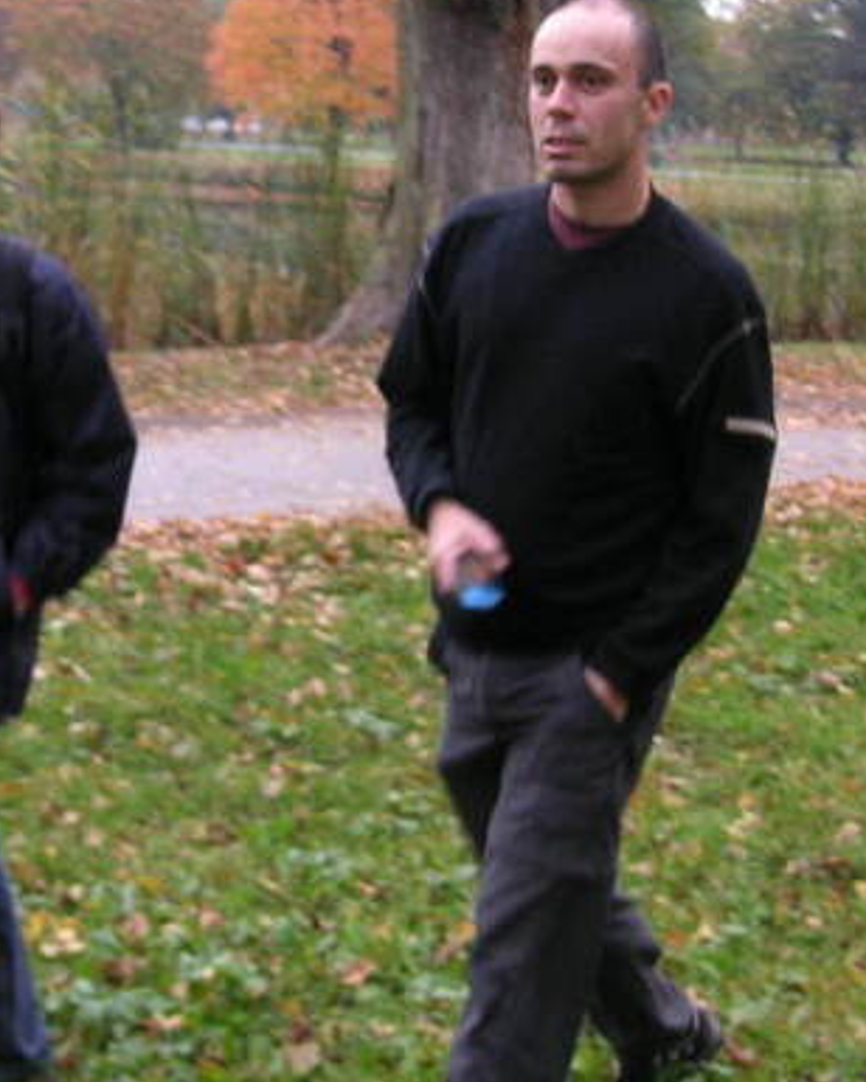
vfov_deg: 25.3
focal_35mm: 75
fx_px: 2403
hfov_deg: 20.4
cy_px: 419
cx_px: 315
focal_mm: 6.1
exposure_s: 1/45
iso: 50
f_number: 2.8
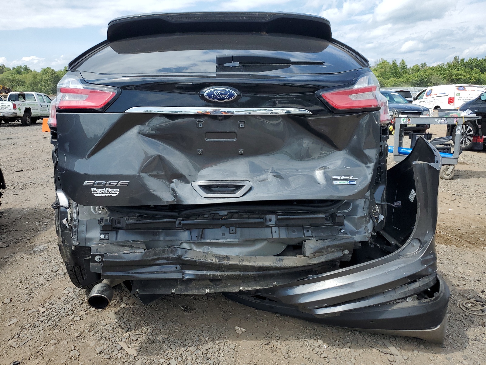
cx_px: 243
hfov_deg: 67.3
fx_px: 365
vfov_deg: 53.1
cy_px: 182
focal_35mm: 26
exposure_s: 1/2500
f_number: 1.5
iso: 50
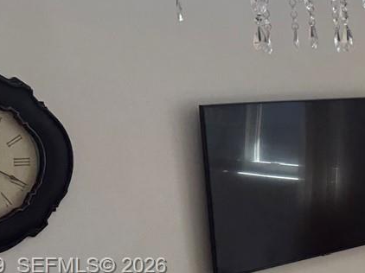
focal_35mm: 91
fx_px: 959
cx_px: 589
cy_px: 267
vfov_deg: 15.9
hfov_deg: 18.4
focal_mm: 6.86
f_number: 1.78
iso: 64
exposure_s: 1/153
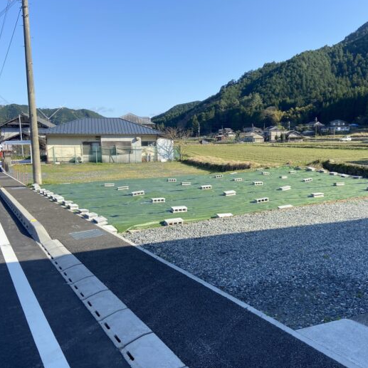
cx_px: 227
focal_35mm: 32
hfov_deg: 50.7
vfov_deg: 51.1
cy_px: 182
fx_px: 385
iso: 32
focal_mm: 4.25
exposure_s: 1/1484
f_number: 1.8
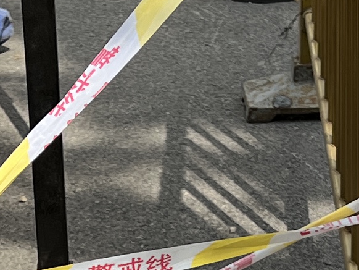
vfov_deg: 8.0
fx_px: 1868
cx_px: 99
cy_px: 450
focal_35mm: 180
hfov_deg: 11.0
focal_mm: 5.7
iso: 50
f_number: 1.5
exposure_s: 1/3704
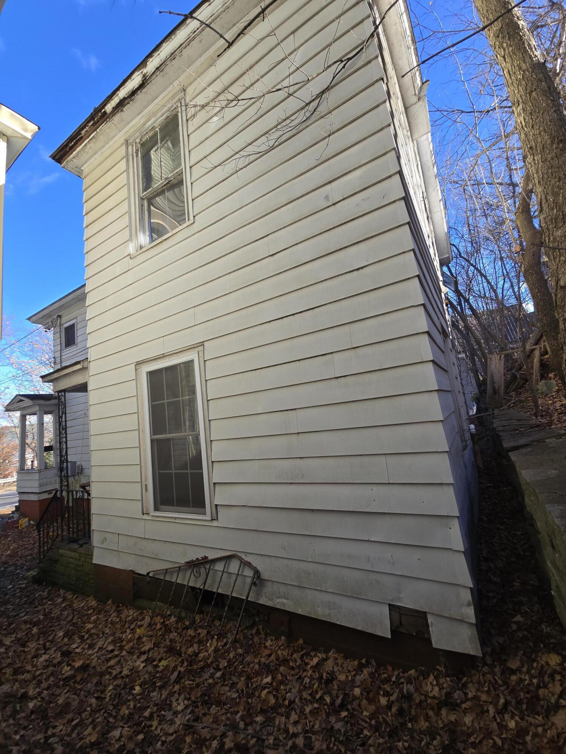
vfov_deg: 106.2
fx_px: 283
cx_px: 283
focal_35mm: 13
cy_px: 377
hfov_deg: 89.9
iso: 50
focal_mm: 2.2
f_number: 2.2
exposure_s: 1/514
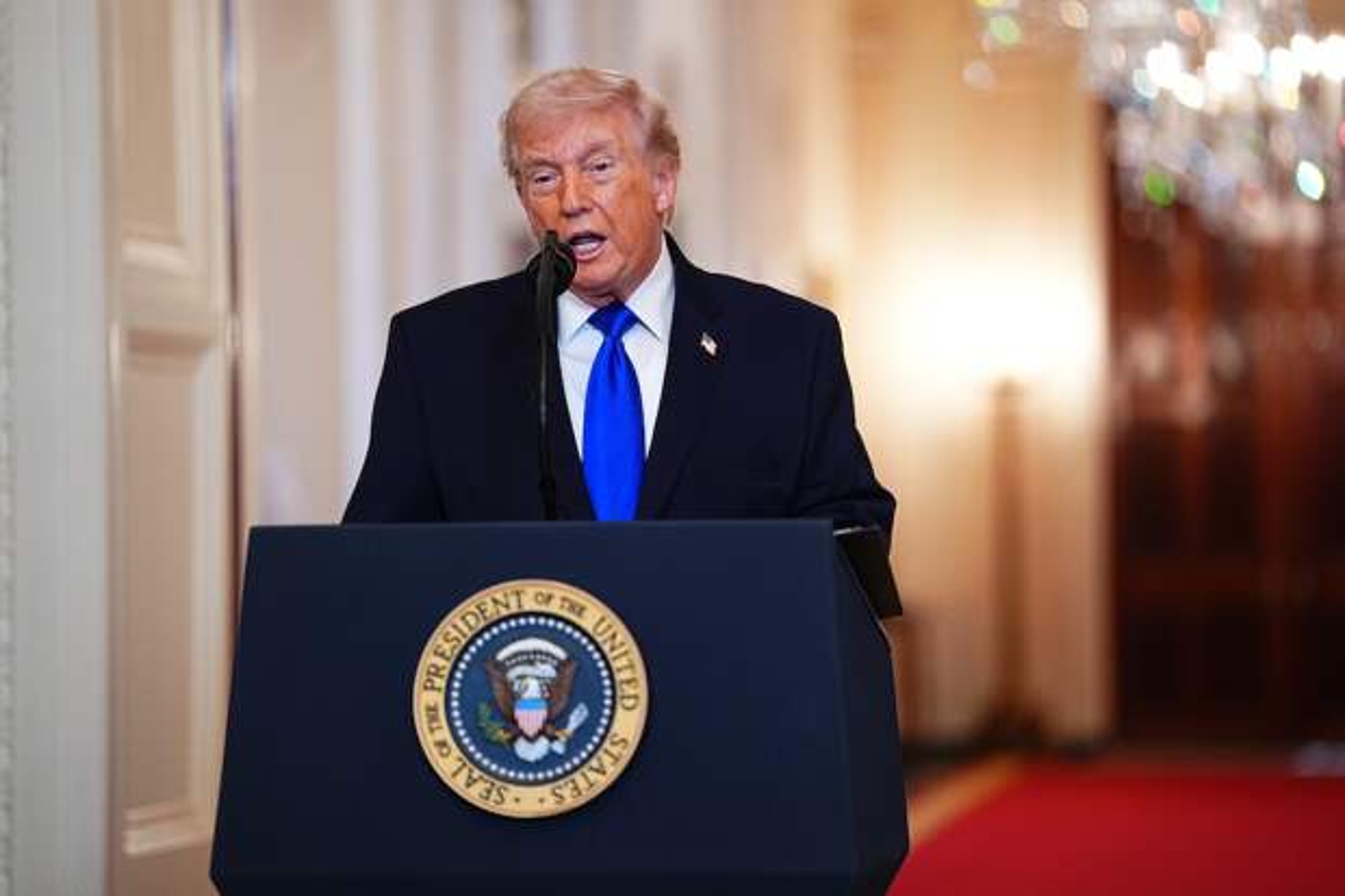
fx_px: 5602
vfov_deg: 9.1
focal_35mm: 150
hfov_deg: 13.7
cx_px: 672
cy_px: 448
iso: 2000
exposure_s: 1/200
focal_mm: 150
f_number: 2
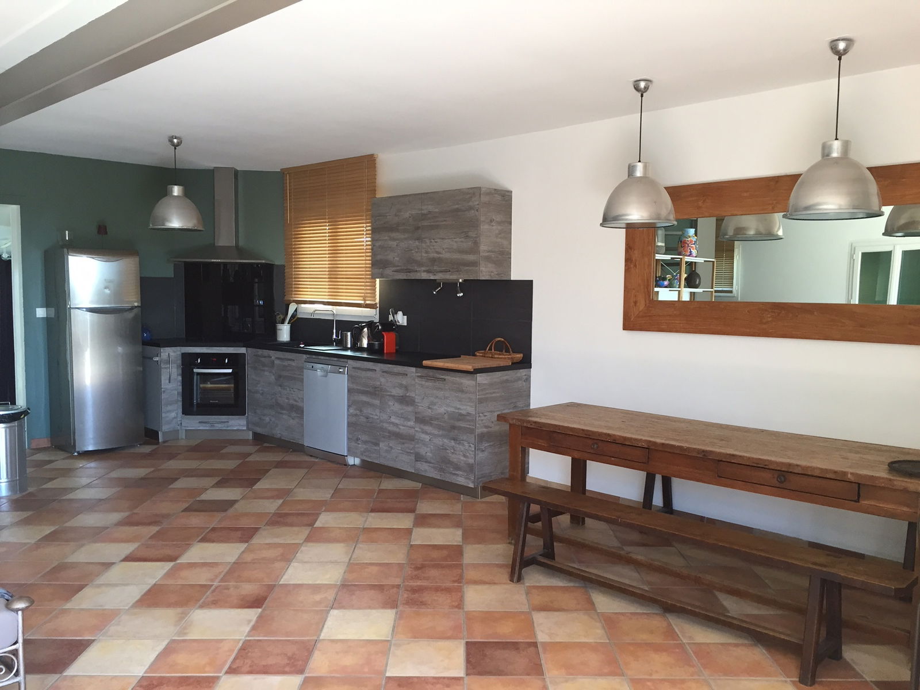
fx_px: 771
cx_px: 460
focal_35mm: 29
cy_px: 345
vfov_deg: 48.2
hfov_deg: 61.7
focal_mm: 4.15
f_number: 2.2
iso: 32
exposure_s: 1/30
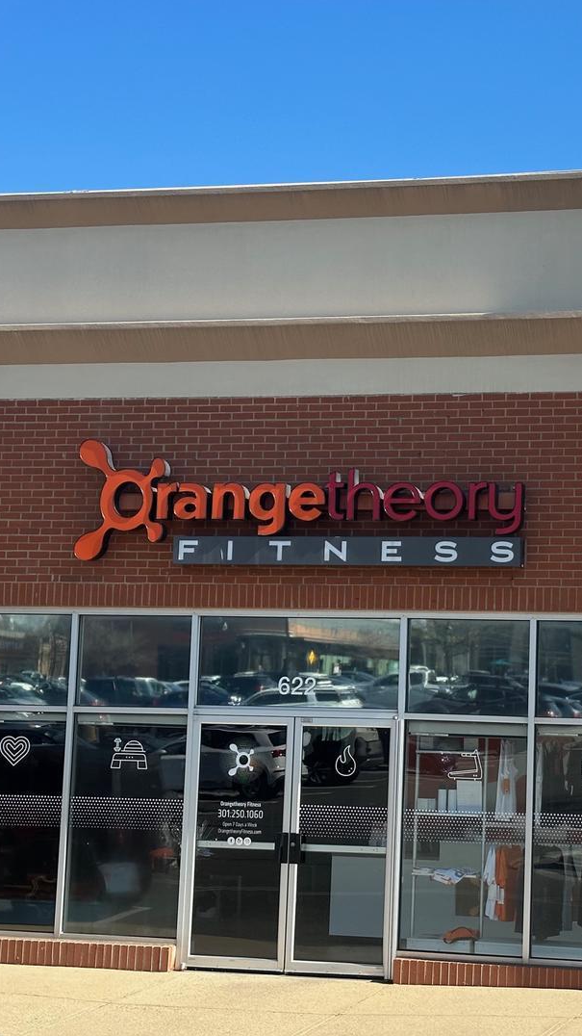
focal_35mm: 70
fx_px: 1921
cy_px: 517
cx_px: 512
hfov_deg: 17.0
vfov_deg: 30.2
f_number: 1.78
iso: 64
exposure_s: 1/3058
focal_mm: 6.86
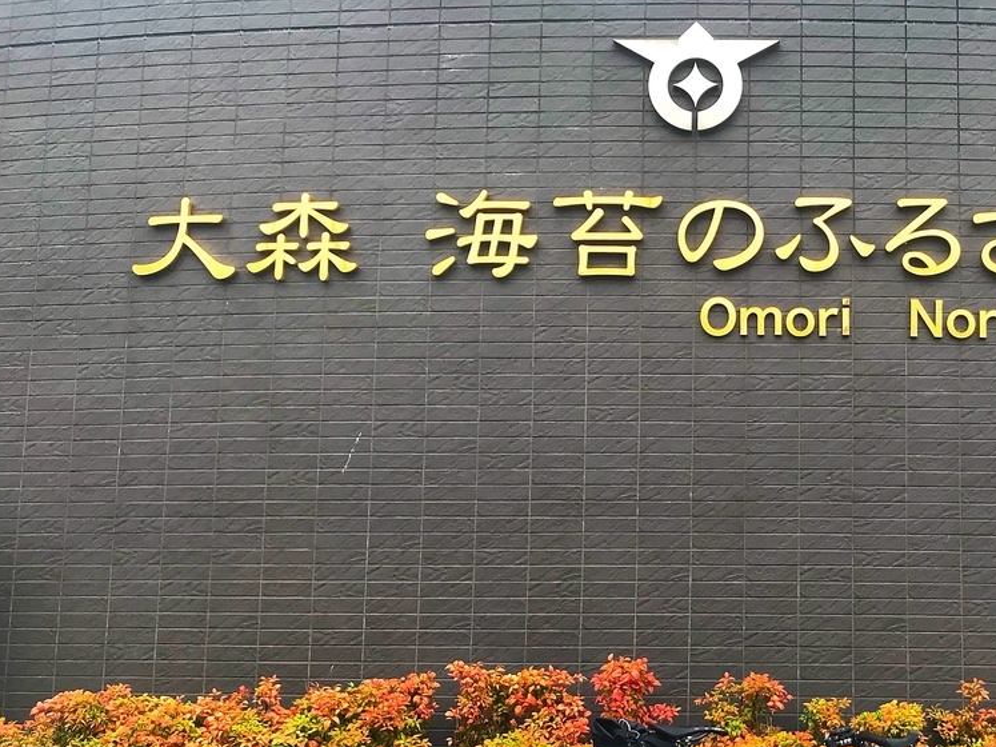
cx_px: 767
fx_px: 1295
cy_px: 510
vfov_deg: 31.9
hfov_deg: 40.7
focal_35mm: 45
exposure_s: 1/310
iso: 20
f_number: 1.8
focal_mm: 3.99
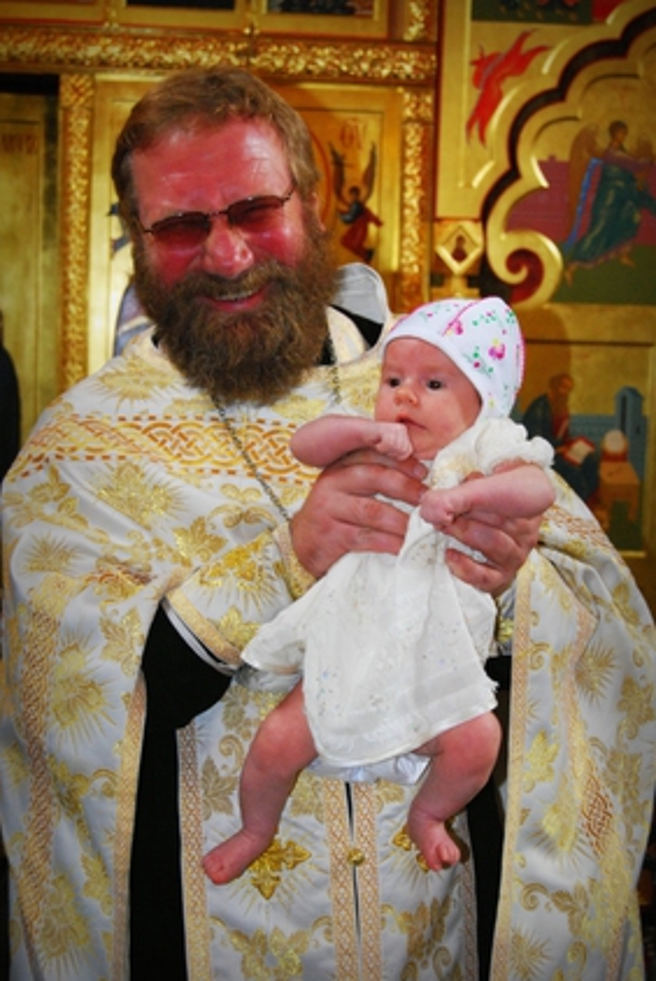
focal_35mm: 64
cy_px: 504
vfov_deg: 31.4
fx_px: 1746
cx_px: 327
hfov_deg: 21.3
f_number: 5.6
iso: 1600
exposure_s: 1/60
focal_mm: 40
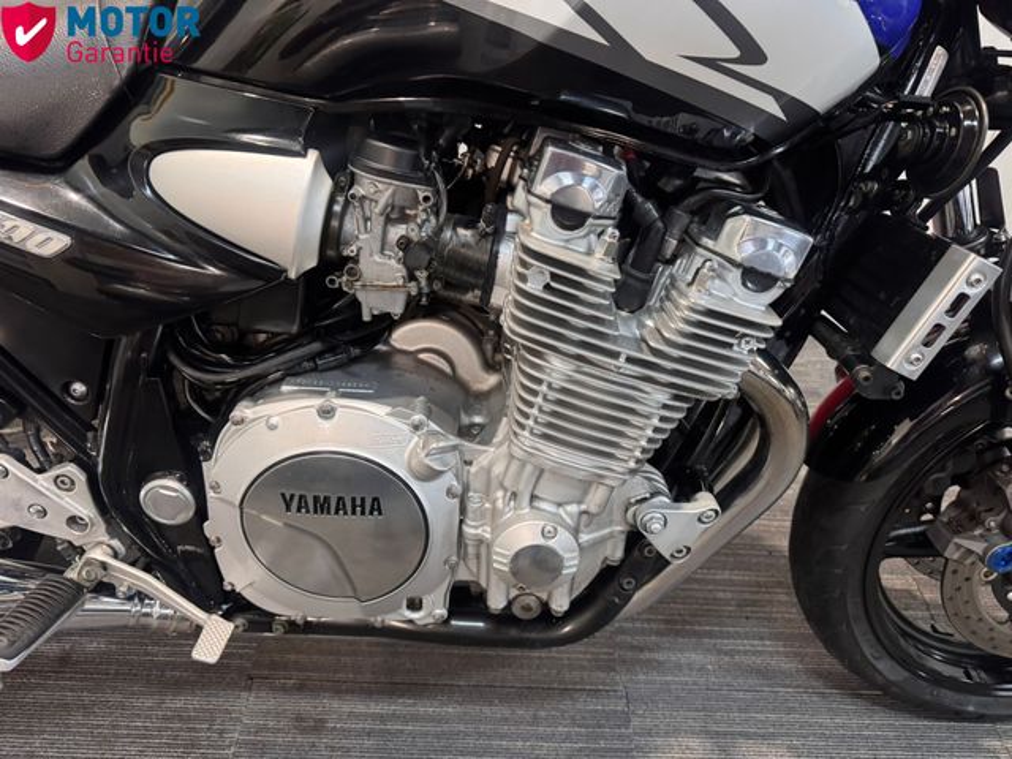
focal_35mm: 24
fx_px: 702
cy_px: 380
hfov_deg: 71.6
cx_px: 506
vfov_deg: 56.8
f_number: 1.78
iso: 640
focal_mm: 6.76
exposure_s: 1/33
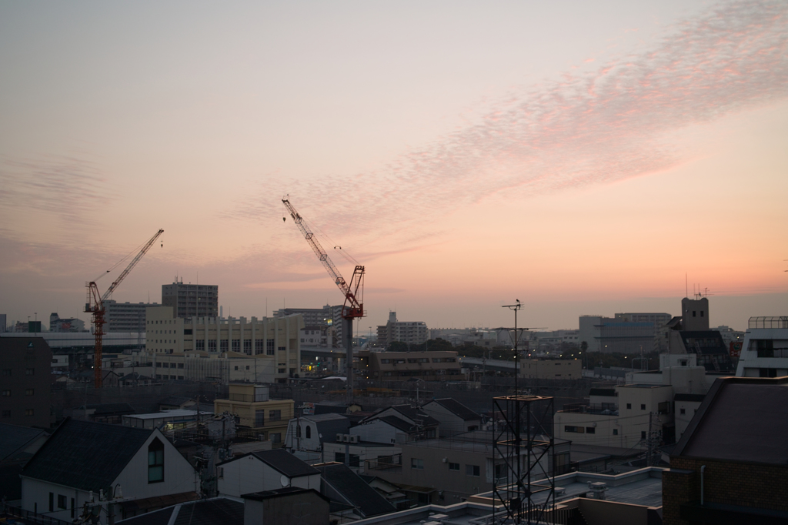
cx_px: 394
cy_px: 262
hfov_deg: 47.4
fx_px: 897
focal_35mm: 41
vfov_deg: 32.6
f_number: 2.8
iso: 100
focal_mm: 24.2
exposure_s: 1/50
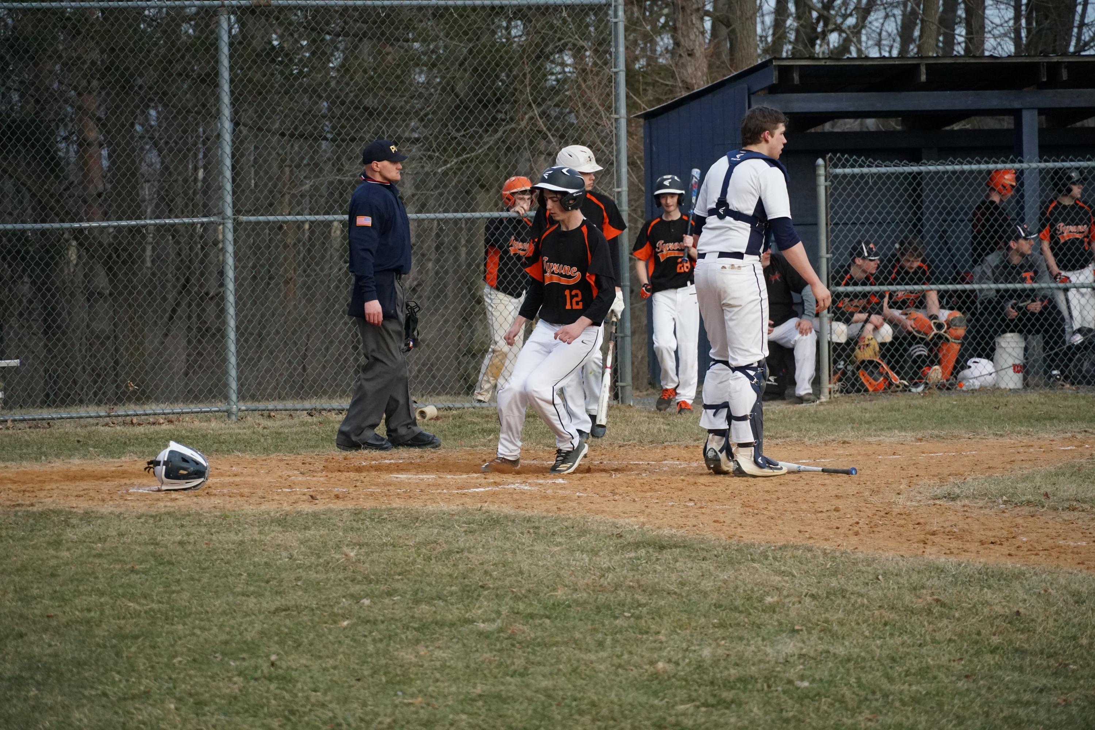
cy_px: 365
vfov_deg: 6.8
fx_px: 6159
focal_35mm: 202
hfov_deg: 10.2
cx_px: 548
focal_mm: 135
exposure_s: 1/2000
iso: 2500
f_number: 5.6
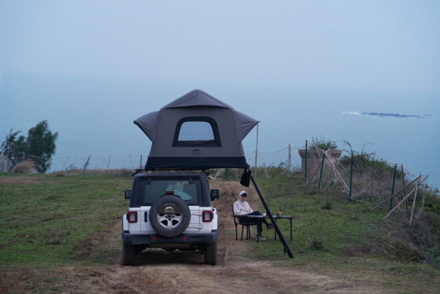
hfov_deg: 15.2
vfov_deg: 10.2
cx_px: 220
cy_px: 147
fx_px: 1650
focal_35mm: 135
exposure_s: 1/200
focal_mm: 135
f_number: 4.5
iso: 1250
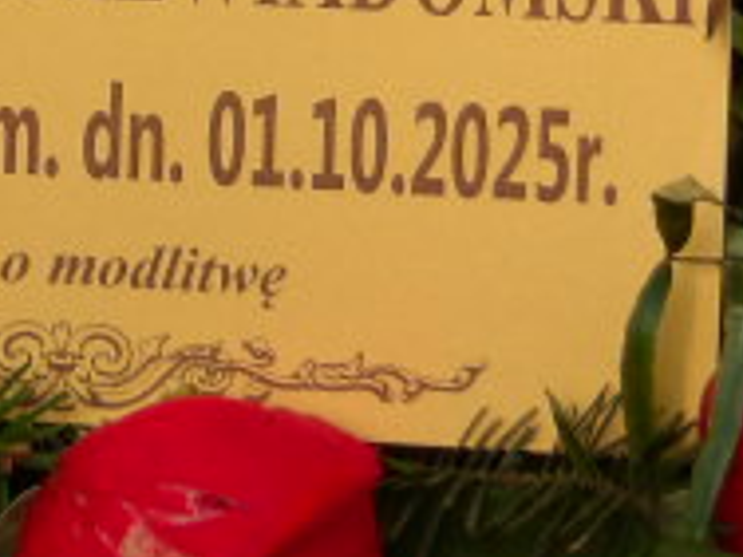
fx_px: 7877
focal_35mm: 367
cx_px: -4
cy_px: -16
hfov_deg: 5.4
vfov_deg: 4.0
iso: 100
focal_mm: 19.6
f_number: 6.6
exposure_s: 1/199
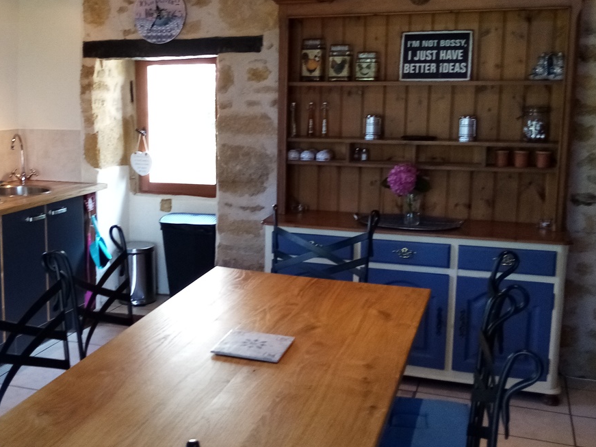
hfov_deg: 43.0
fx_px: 740
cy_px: 196
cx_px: 179
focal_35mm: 43
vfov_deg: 33.5
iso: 204
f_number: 1.8
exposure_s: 1/33.3
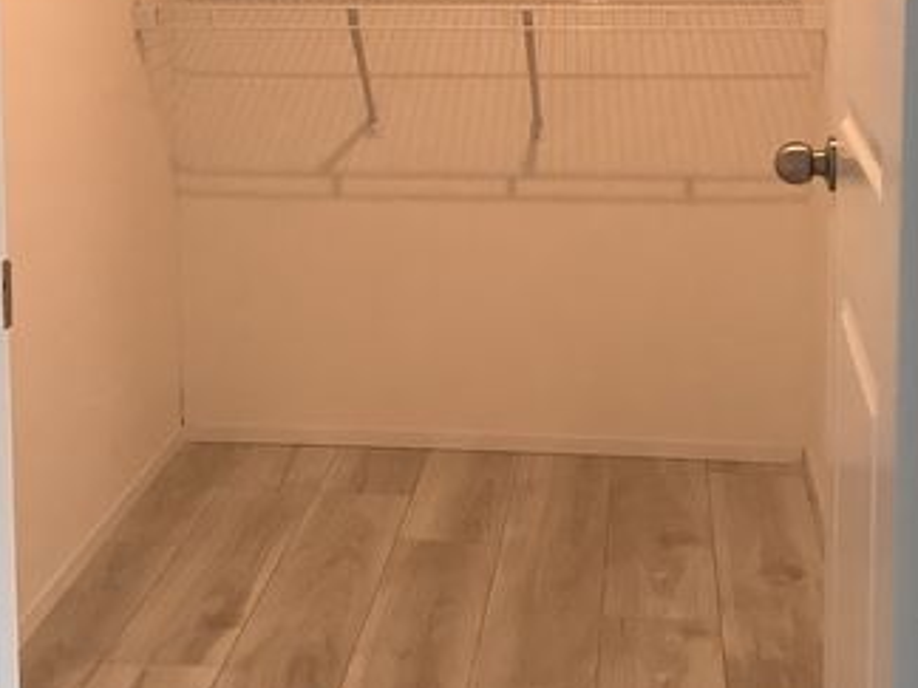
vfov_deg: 21.4
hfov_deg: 29.0
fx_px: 1777
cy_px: 67
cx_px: 434
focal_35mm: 67
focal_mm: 3.3
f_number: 2.4
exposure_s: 1/60
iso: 125
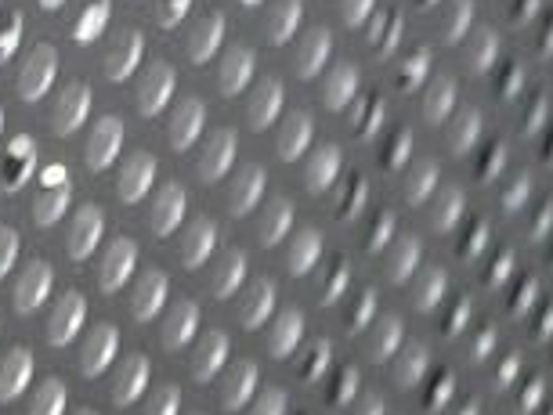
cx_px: -629
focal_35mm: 309
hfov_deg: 6.2
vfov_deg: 4.8
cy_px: 90
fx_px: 4940
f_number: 2.8
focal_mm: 7.7
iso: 100
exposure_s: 1/60
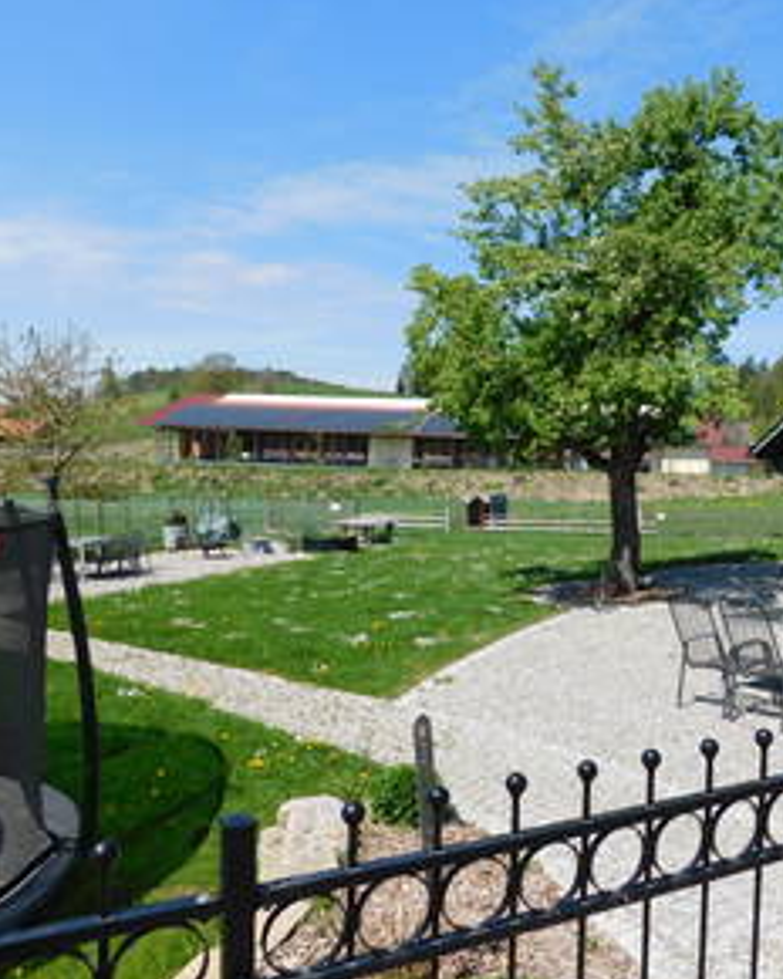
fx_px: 898
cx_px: 560
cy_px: 500
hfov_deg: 45.9
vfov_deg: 57.2
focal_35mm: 31
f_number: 6
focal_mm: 4
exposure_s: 1/400
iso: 125
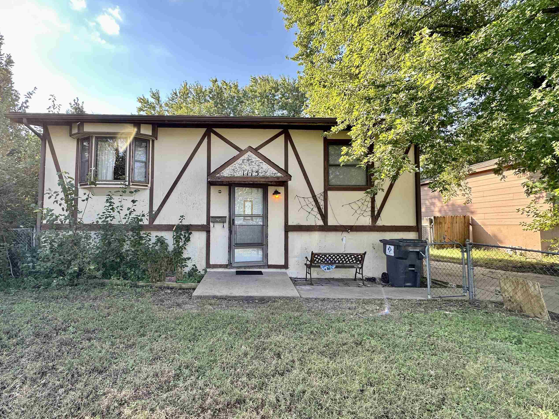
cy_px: 214
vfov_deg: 74.7
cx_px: 240
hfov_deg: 90.4
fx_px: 275
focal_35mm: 17
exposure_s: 1/287
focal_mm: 2.22
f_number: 2.2
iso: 40
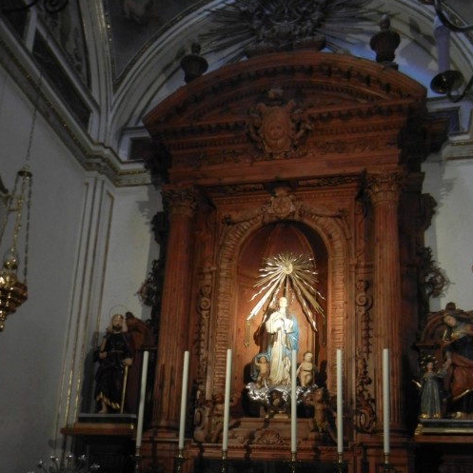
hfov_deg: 40.9
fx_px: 634
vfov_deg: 40.0
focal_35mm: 41
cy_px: 345
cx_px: 234
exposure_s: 1/29.5
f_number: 3.5
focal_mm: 5.4
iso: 640
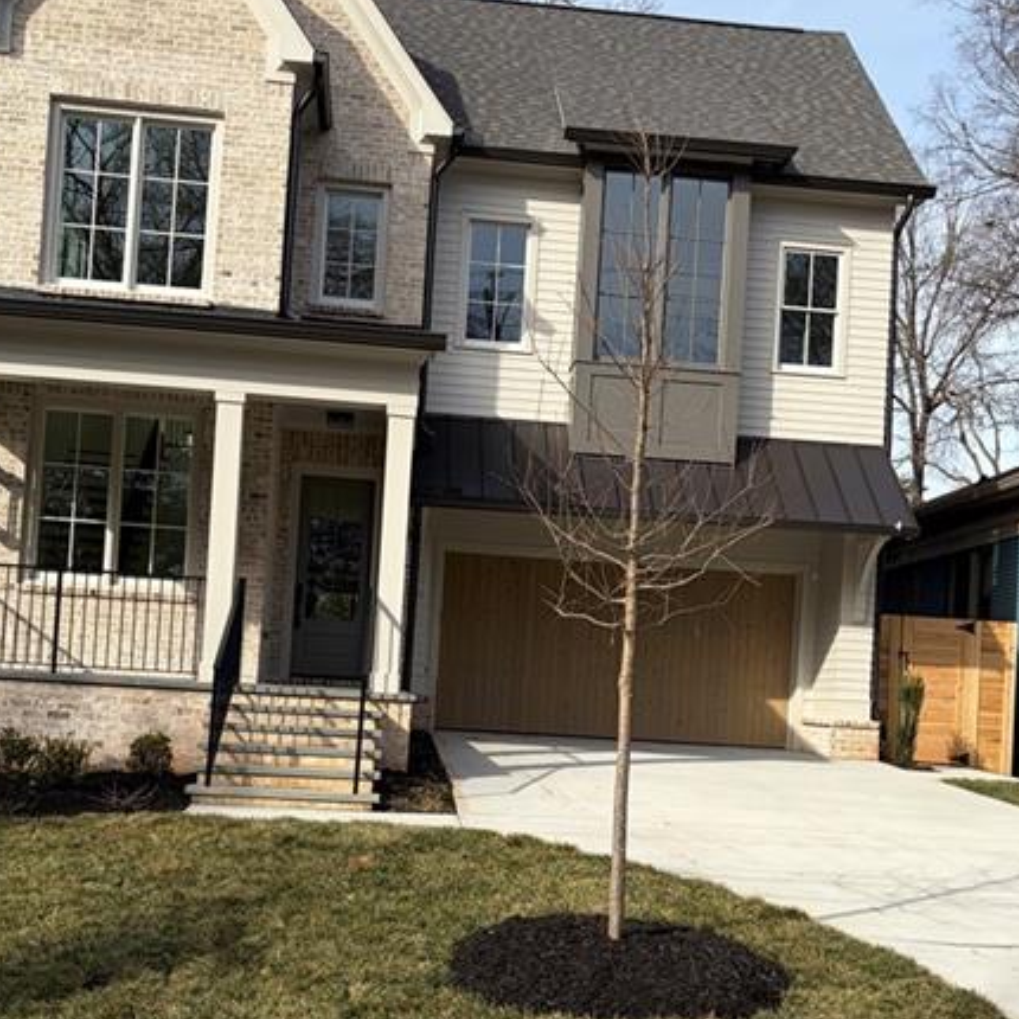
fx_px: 1365
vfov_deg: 40.5
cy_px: 659
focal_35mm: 41
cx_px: 500
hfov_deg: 40.9
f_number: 1.6
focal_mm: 5.96
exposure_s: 1/2747
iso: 50
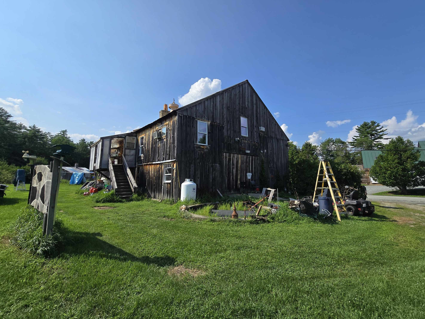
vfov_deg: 85.6
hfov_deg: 102.1
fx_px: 172
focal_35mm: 14
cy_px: 155
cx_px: 213
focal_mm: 2.2
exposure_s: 1/2586
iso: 50
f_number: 2.2
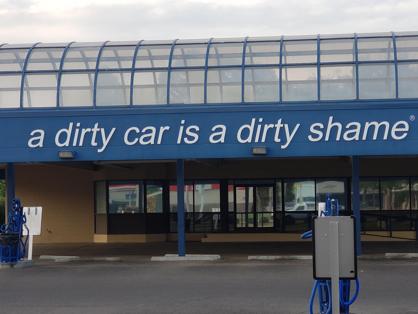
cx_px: 209
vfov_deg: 28.0
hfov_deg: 36.8
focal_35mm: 52
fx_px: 628
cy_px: 157
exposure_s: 1/120
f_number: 2.4
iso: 50
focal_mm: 6
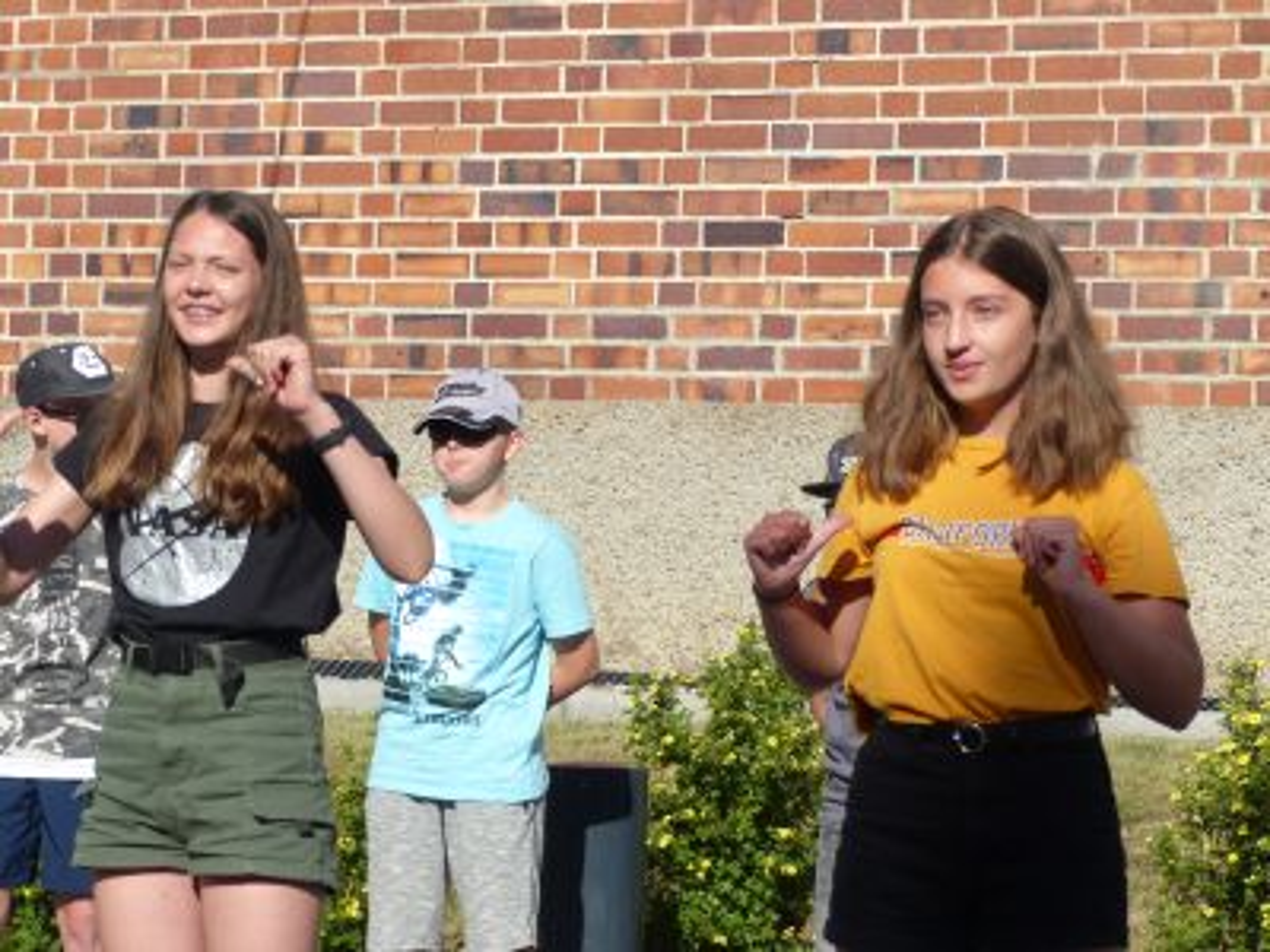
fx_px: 4806
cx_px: 635
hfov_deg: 15.1
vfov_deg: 11.3
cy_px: 476
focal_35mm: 131
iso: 100
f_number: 2.8
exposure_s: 1/2000
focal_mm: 23.5
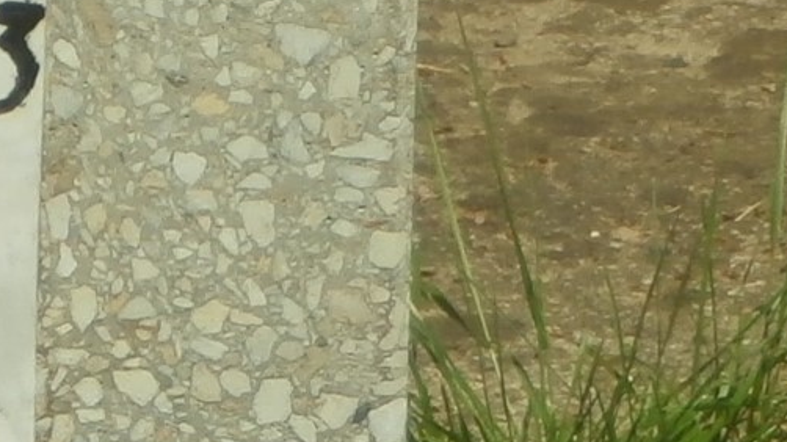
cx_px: -655
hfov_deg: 4.8
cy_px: -41
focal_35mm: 442
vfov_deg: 2.7
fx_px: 9221
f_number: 4.7
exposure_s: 1/800
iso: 100
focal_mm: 12.1
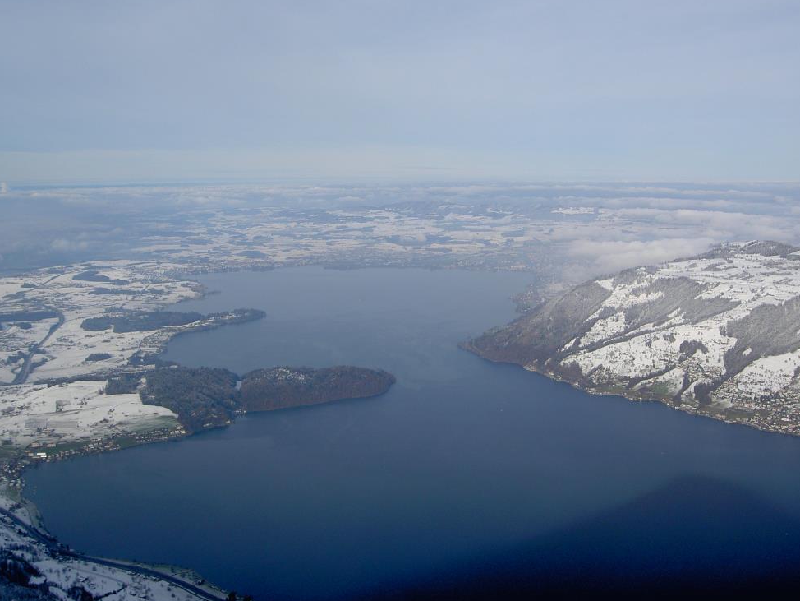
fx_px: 948
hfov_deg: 45.8
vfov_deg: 35.1
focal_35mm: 41
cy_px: 293
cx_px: 392
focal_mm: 8
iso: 100
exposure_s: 1/800
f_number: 4.7
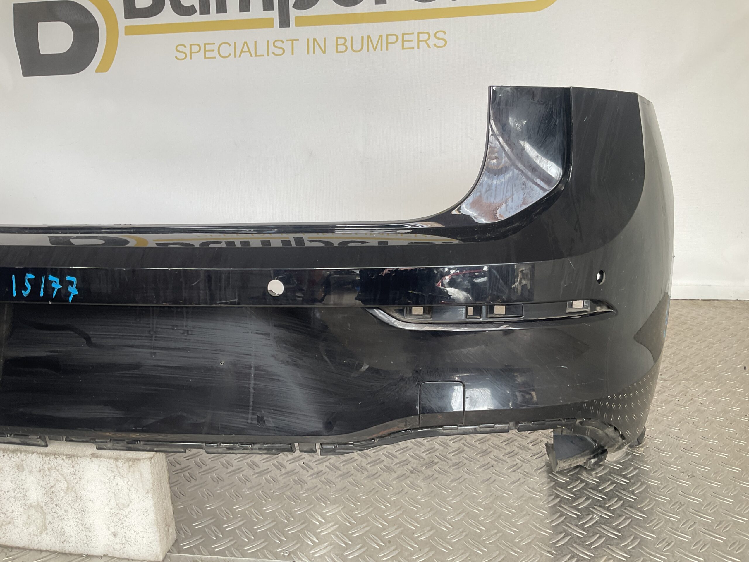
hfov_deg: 61.7
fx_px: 627
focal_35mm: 29
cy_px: 281
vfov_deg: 48.2
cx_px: 374
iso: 32
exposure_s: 1/120
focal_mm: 3
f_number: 1.8
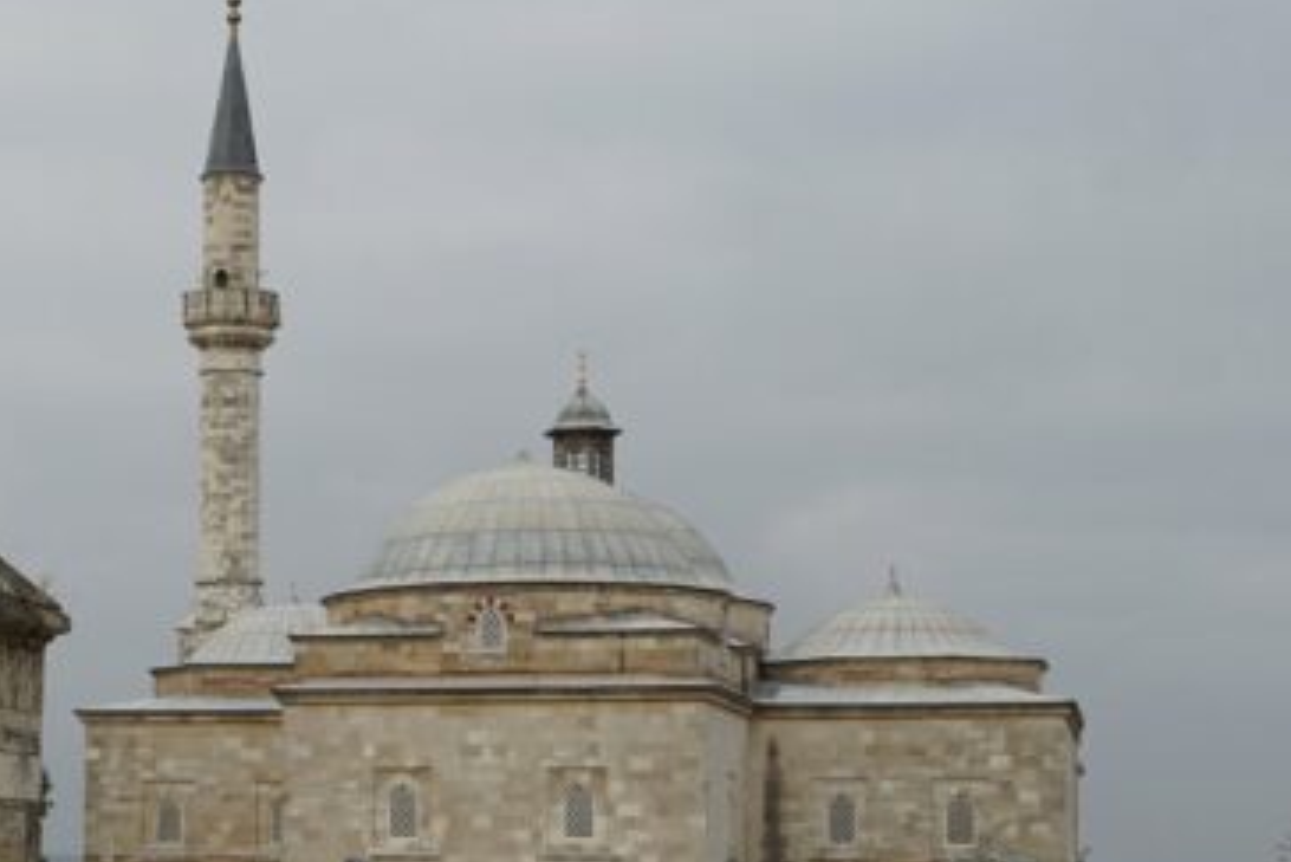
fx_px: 2726
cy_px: 669
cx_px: 99
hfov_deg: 25.7
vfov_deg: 17.8
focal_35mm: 76
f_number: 5.6
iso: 100
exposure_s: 1/500
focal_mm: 36
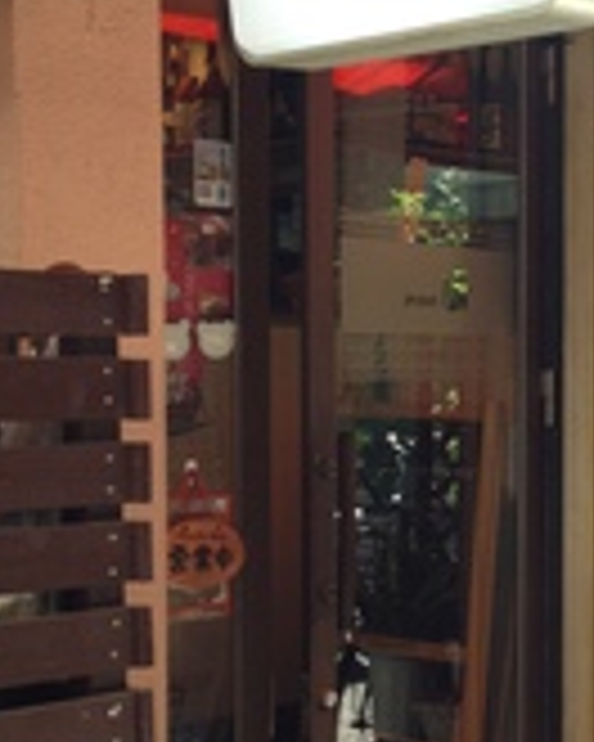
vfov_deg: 24.4
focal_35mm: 78
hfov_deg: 19.0
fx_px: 1714
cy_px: 445
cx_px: 612
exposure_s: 1/60
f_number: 2.4
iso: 64
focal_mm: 4.12
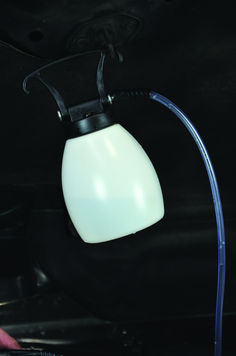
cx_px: 118
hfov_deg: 10.1
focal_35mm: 135
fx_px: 1331
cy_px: 178
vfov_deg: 15.2
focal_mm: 90
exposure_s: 1/50
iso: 800
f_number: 5.6
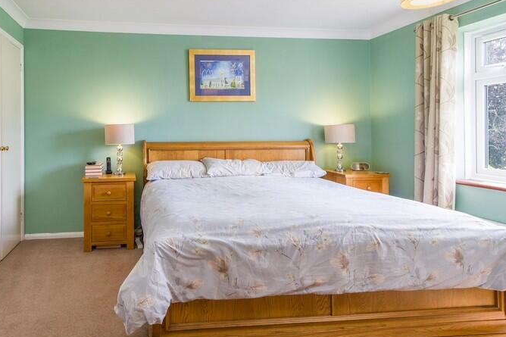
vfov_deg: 54.6
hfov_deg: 73.9
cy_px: 133
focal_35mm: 23
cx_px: 171
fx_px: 323
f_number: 7.1
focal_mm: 9.9
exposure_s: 1/10
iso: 160
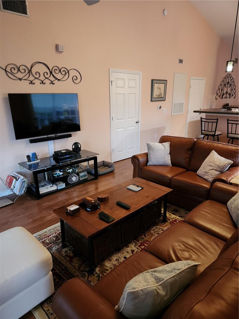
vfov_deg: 73.9
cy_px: 160
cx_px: 120
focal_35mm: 23
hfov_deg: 58.9
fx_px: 212
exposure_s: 1/30
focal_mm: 5.4
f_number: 1.8
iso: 640
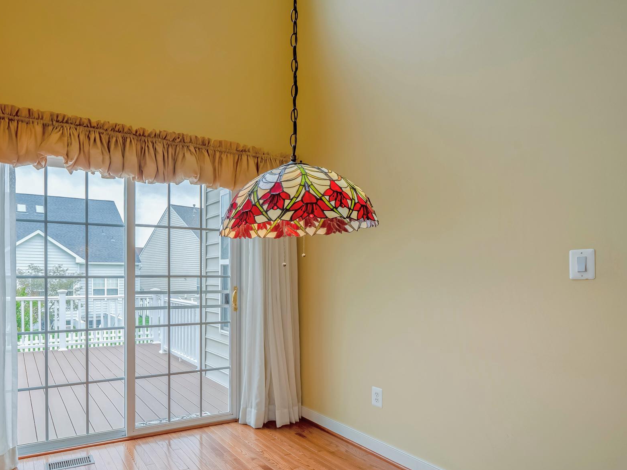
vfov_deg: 63.0
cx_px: 221
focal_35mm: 21
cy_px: 276
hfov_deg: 77.0
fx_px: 380
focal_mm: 8
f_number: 6.3
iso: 100
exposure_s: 1/160
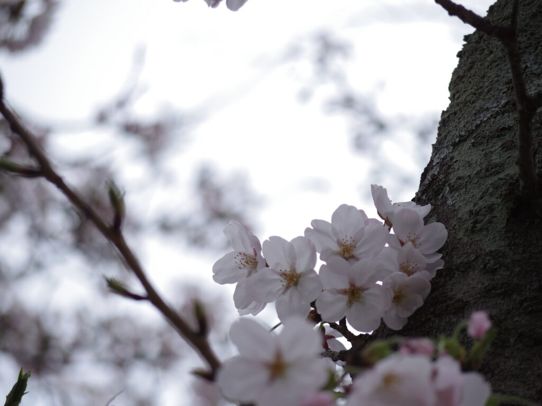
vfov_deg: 7.2
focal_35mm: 207
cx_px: 271
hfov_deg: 9.6
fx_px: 3241
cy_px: 203
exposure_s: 1/250
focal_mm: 45
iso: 100
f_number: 2.8
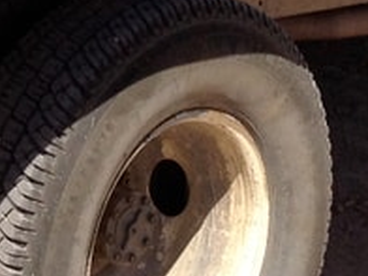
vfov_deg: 5.8
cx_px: -14
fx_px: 2530
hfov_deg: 8.3
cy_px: -528
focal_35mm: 238
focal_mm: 4.28
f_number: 2.4
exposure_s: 1/1493
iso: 64
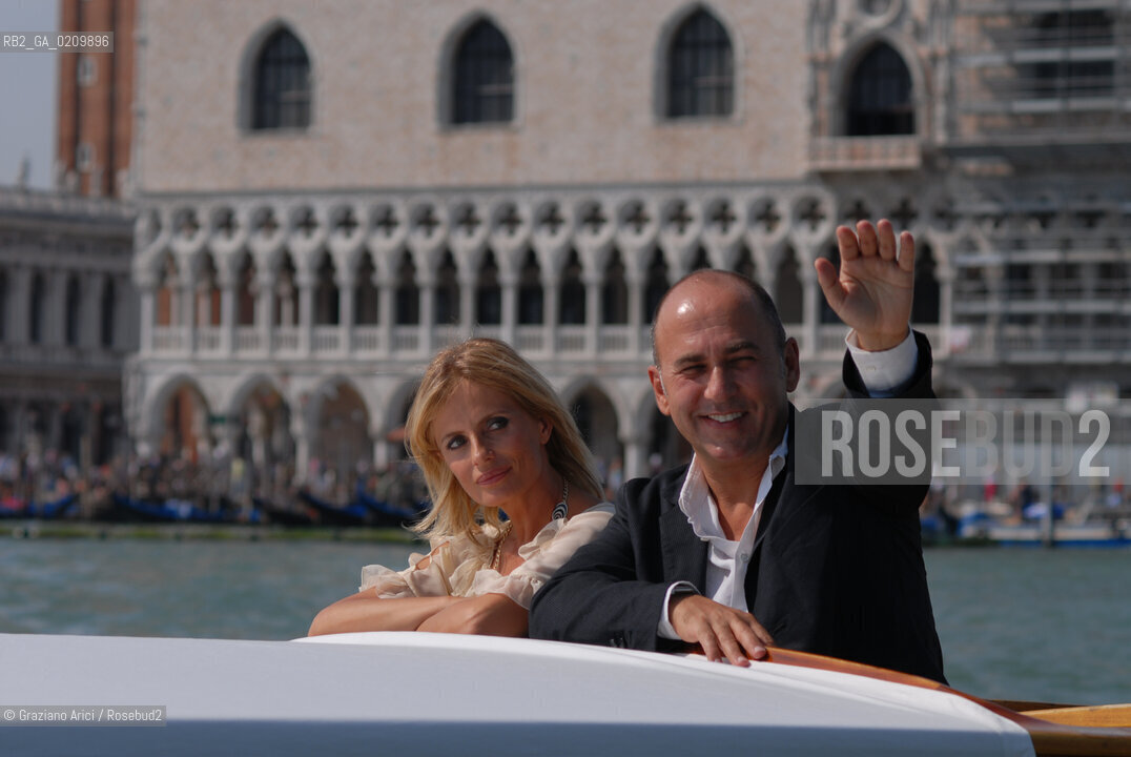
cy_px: 378
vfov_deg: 9.0
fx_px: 4812
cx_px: 566
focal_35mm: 153
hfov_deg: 13.4
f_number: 5.6
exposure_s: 1/1000
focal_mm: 102
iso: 100
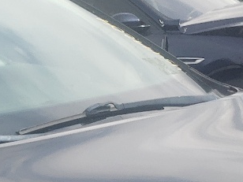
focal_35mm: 135
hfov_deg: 14.2
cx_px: -48
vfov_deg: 10.6
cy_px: 265
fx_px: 948
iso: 50
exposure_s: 1/2000
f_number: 1.5
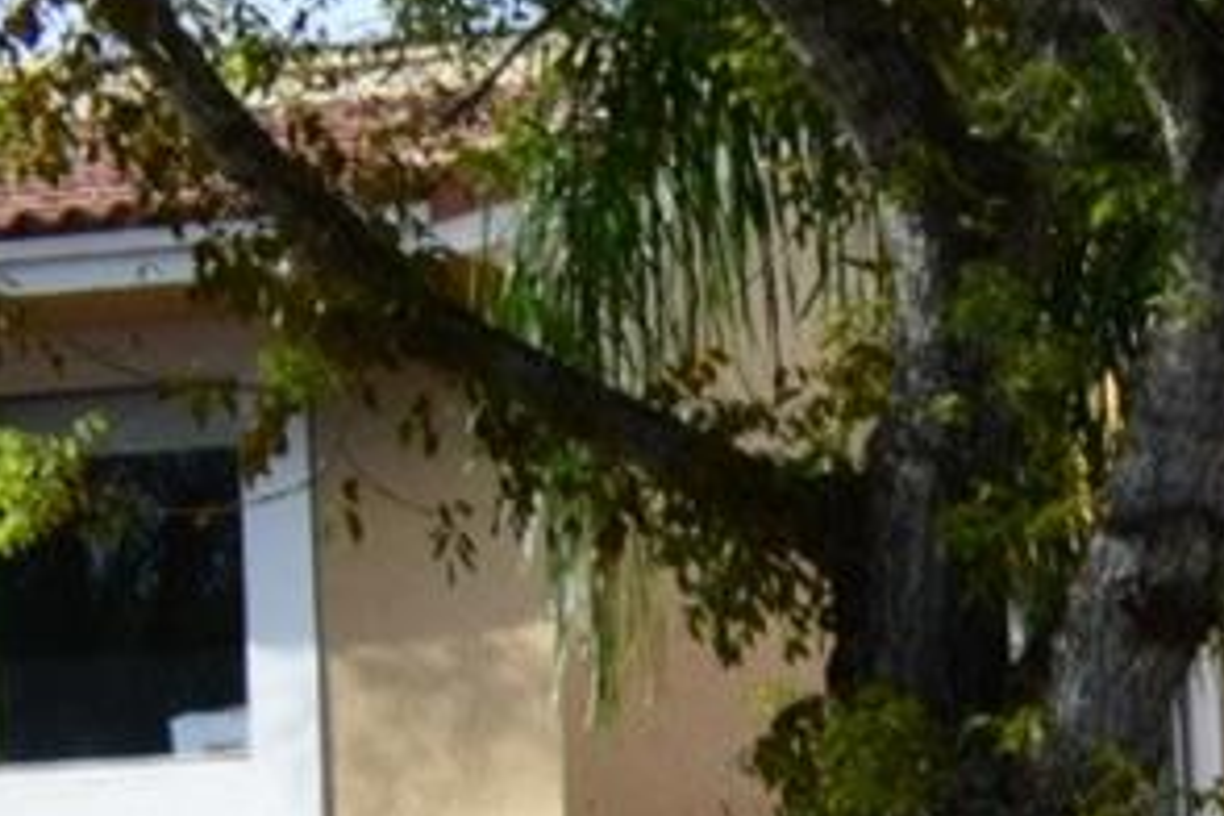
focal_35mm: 147
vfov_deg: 8.7
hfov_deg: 11.8
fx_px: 4998
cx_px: 2756
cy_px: 1786
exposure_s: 1/400
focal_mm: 18
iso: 400
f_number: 11
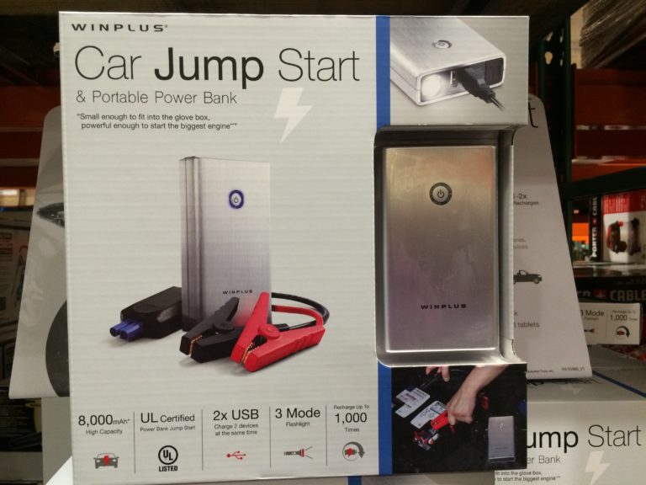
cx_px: 323
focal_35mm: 29
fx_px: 541
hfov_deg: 61.7
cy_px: 242
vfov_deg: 48.2
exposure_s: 1/30
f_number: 2.2
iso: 200
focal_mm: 4.15
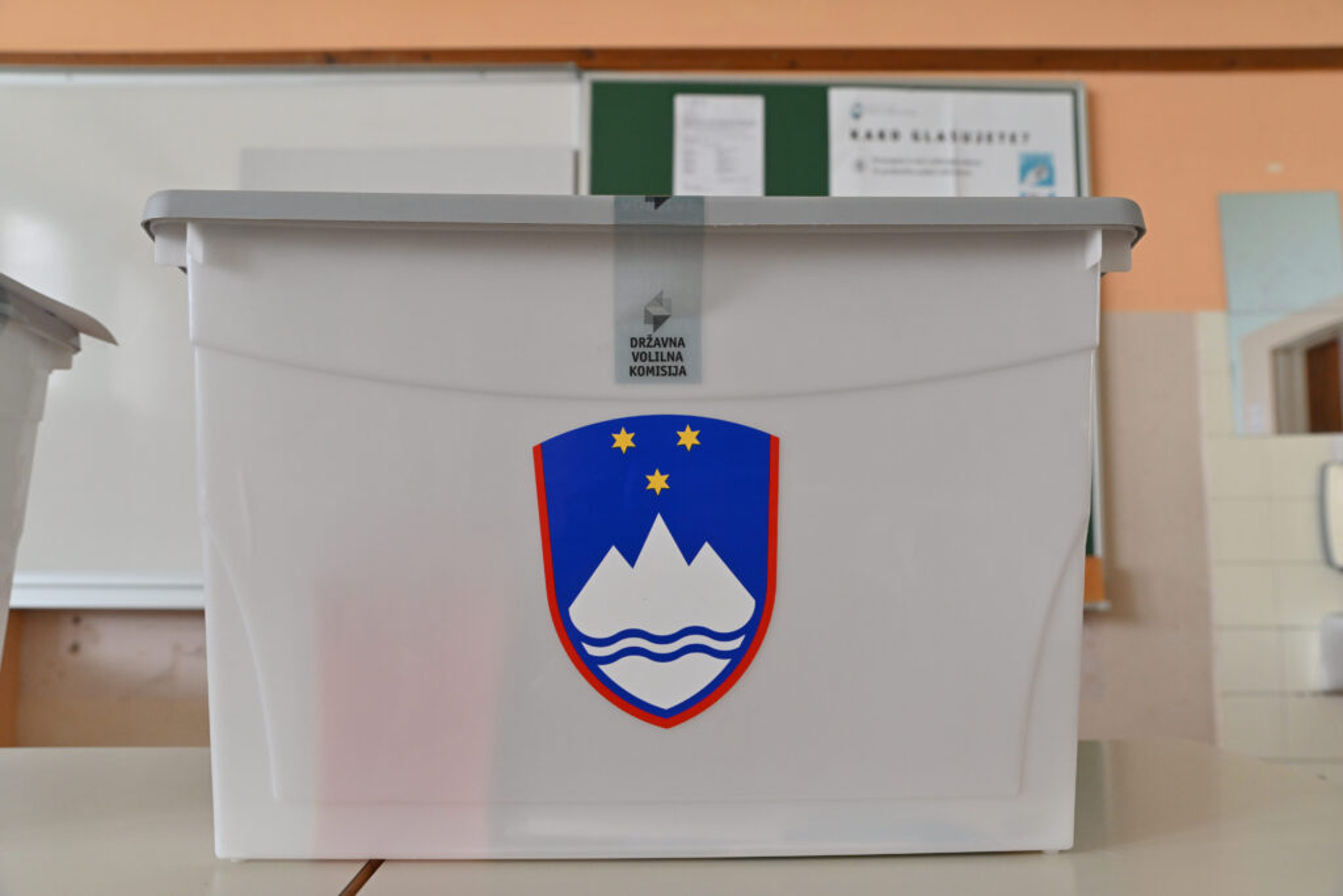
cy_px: 448
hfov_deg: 60.3
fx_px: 1157
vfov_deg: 42.3
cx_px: 672
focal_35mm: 31
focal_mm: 31
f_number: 4.5
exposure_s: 1/100
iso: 1250
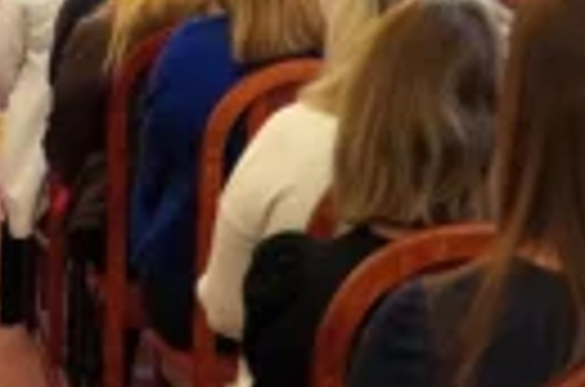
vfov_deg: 7.7
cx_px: -184
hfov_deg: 11.3
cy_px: 32
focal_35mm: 177
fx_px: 2869
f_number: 4
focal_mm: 34
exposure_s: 1/160
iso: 2500
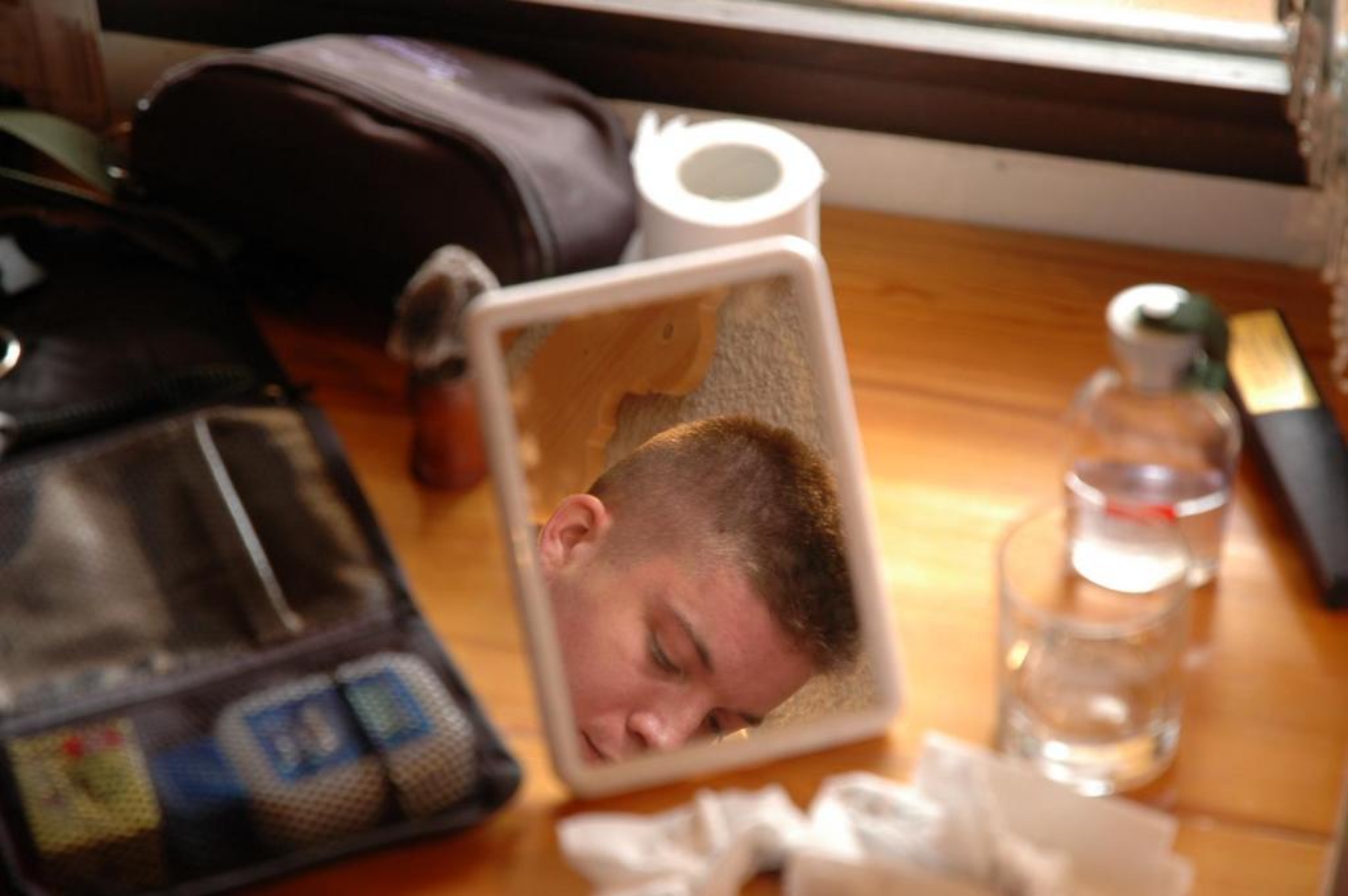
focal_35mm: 105
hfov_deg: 19.5
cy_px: 448
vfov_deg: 13.0
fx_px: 3928
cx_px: 674
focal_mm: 70
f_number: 4.5
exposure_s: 1/15
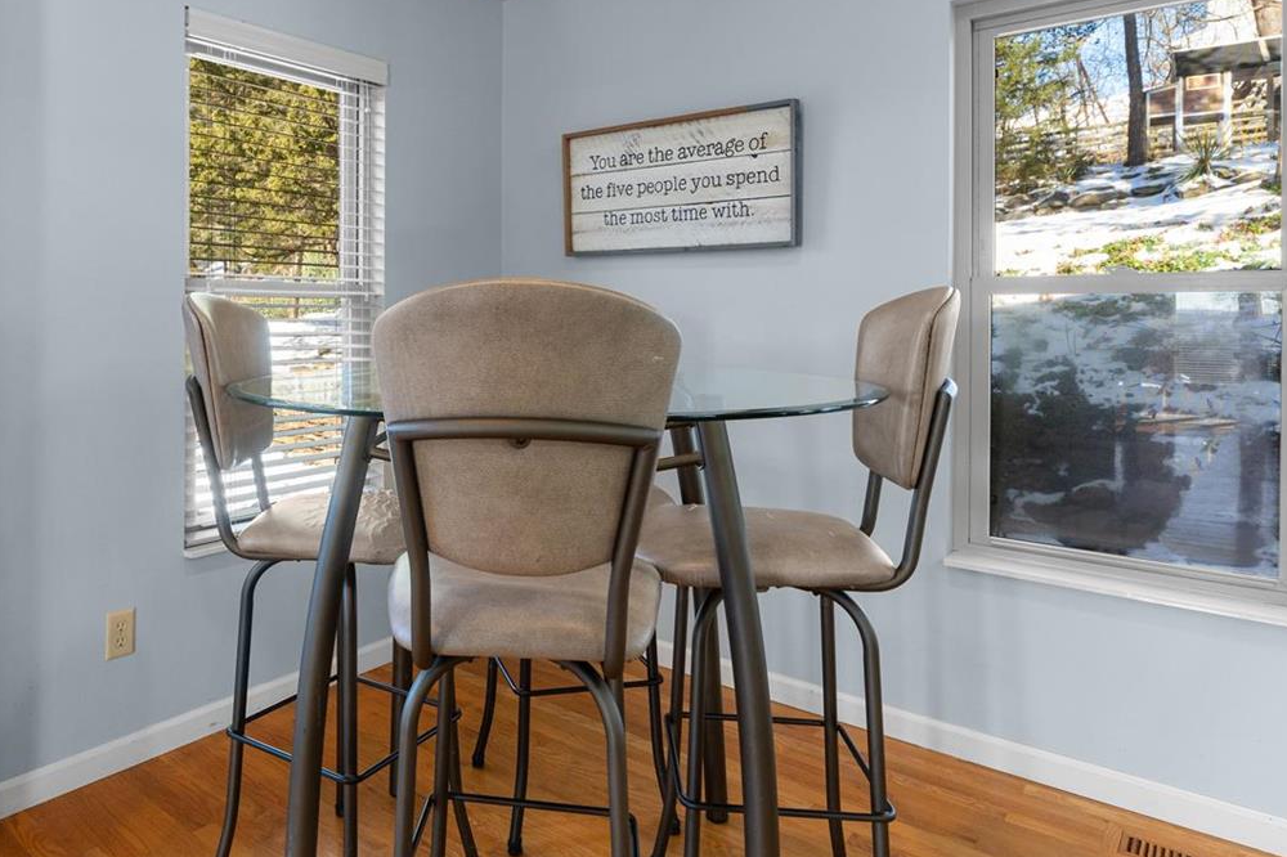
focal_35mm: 25
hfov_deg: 69.6
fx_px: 901
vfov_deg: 50.4
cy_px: 318
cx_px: 458
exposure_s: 1/13
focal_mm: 10.5
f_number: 5.6
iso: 400
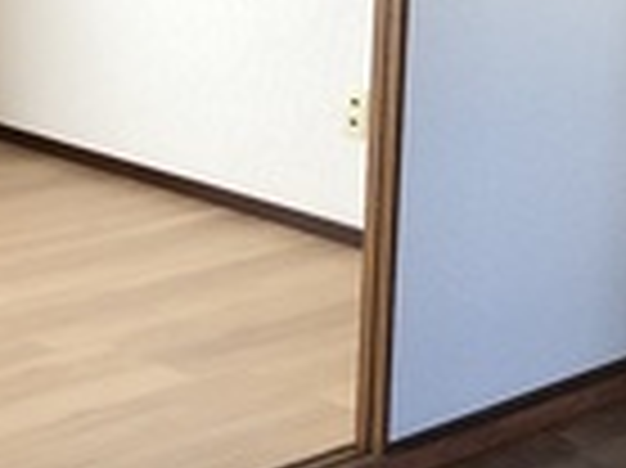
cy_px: -153
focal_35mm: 113
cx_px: 788
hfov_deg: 16.6
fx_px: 2042
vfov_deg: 12.6
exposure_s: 1/30
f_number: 1.8
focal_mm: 3.99
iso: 32
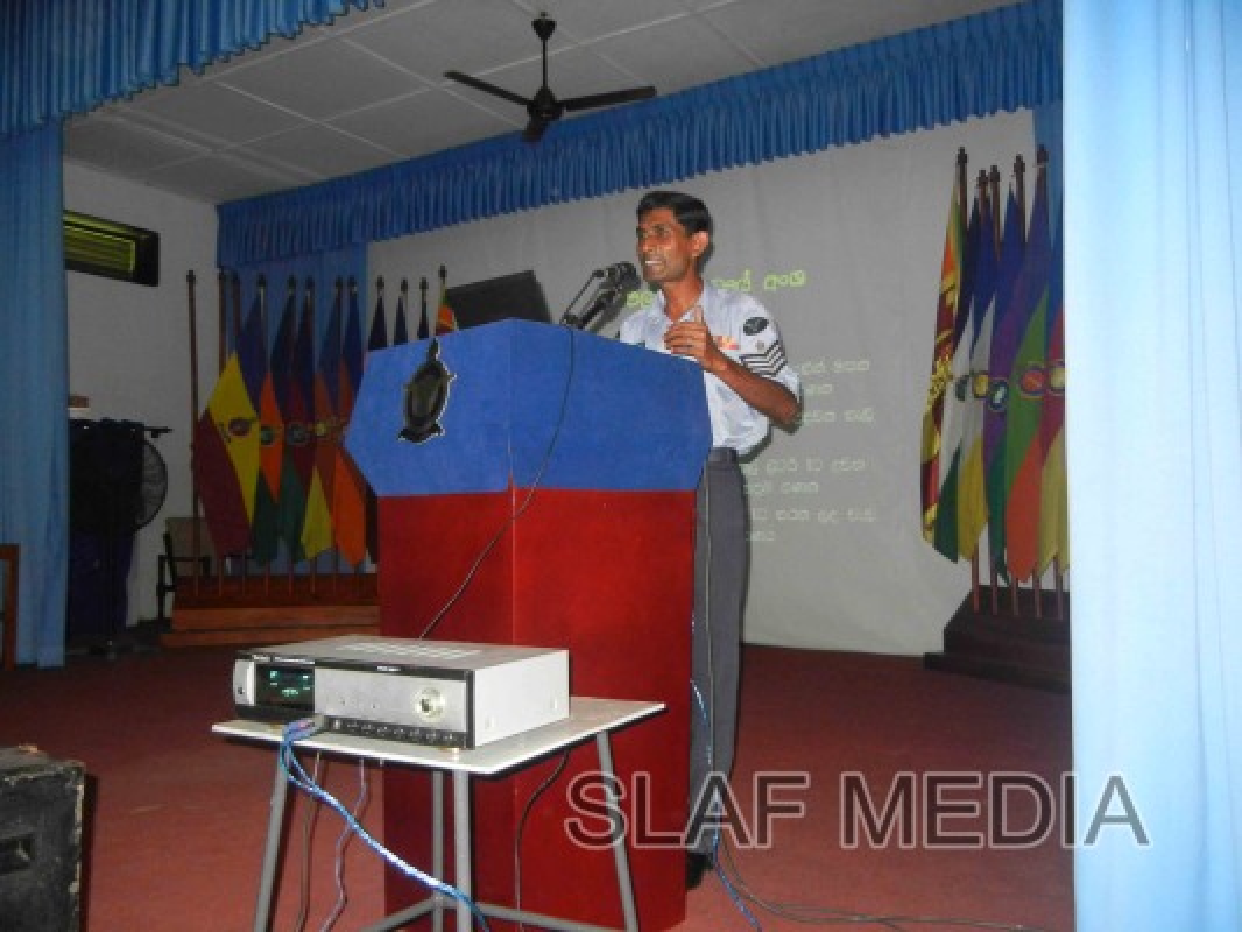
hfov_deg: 60.0
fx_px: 1077
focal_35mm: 30
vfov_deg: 46.8
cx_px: 621
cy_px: 466
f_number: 3.5
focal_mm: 5.4
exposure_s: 1/30
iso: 800
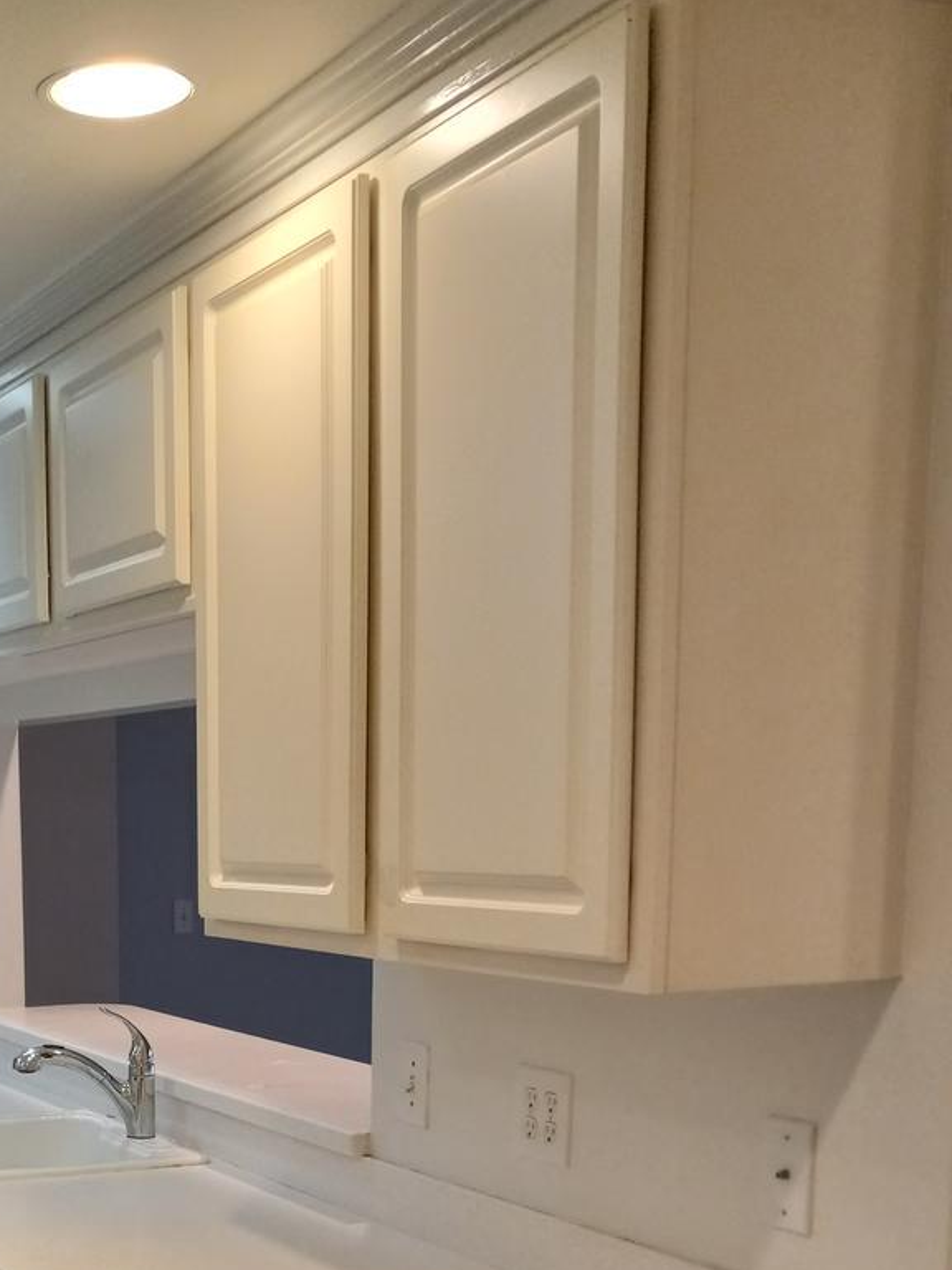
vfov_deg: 33.3
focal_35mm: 54
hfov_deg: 26.1
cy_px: 1186
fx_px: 1980
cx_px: 79
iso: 160
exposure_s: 1/120
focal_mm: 3.94
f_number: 1.8
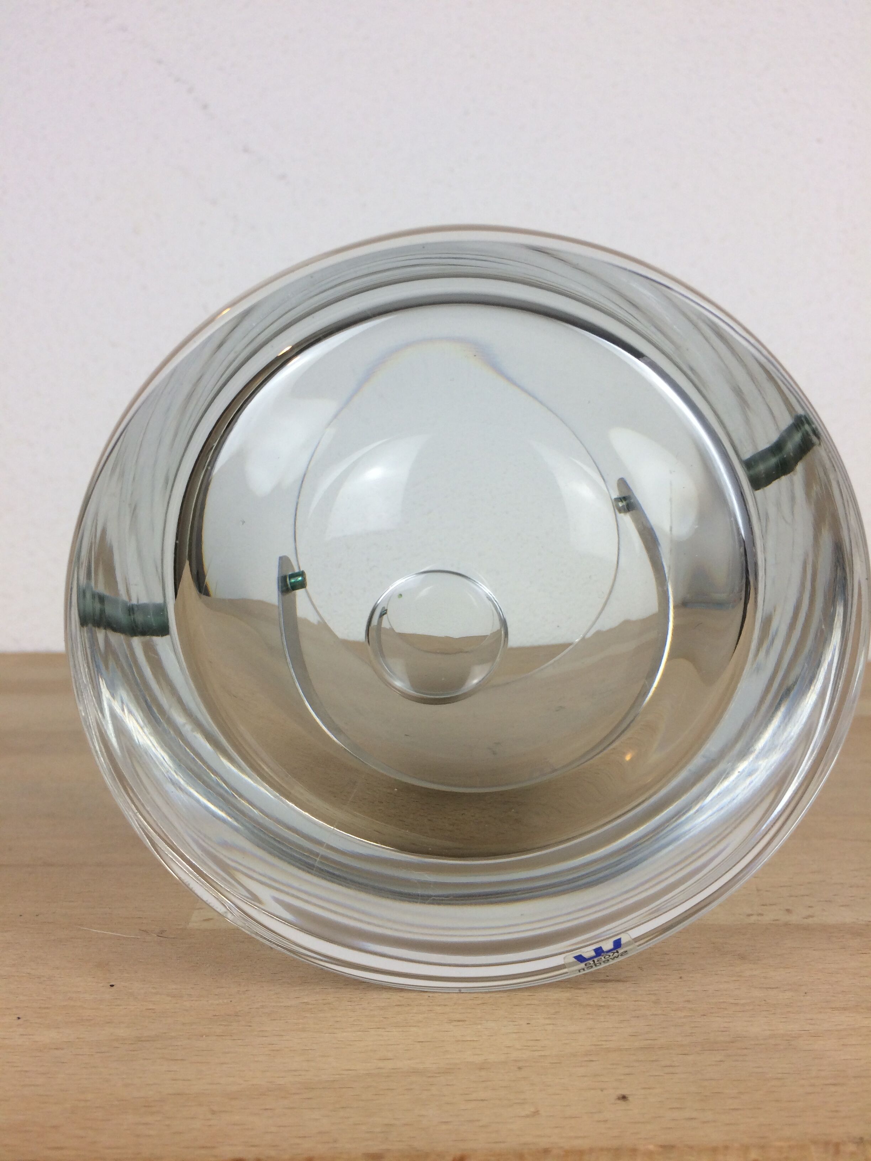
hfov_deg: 48.2
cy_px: 580
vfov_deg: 61.7
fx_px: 973
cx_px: 436
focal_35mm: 29
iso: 40
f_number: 2.2
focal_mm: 4.15
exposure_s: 1/100
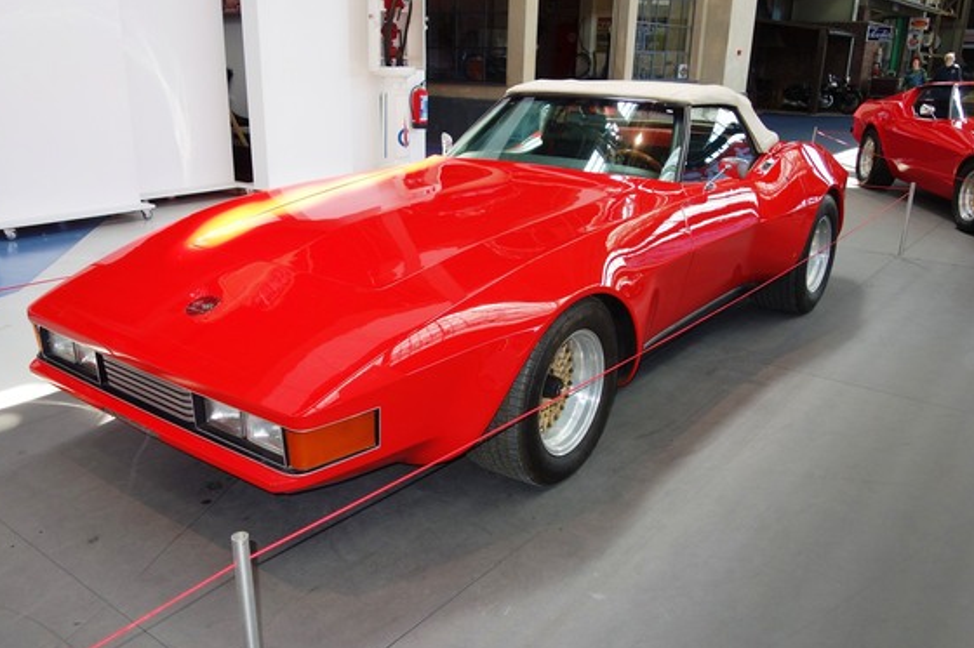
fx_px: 811
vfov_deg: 43.6
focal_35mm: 30
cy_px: 339
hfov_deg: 61.9
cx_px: 471
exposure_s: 1/100
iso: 125
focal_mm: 10.4
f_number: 2.2
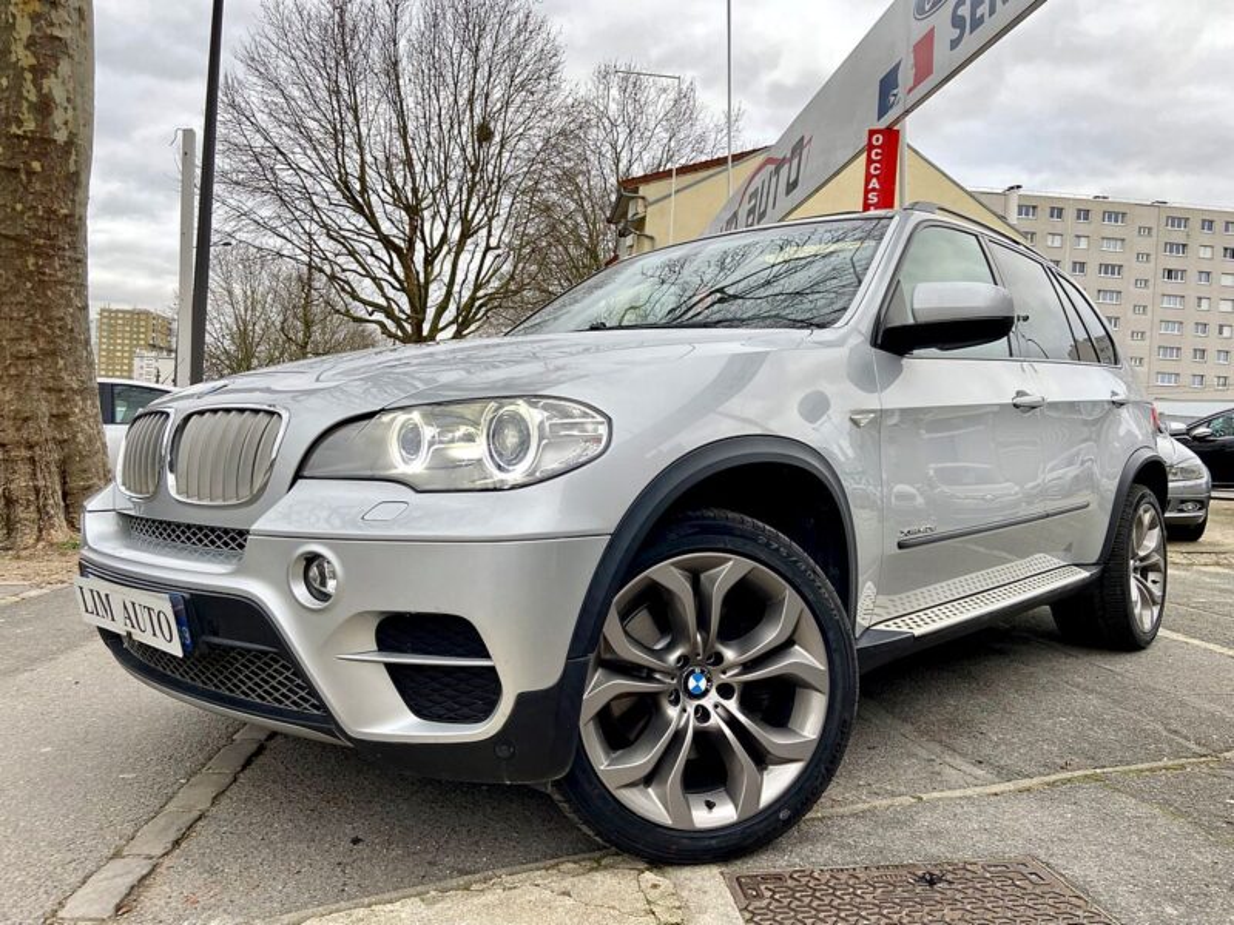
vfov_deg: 53.1
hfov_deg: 67.3
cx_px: 617
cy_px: 462
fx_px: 927
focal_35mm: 26
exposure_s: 1/121
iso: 80
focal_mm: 4.25
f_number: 1.8
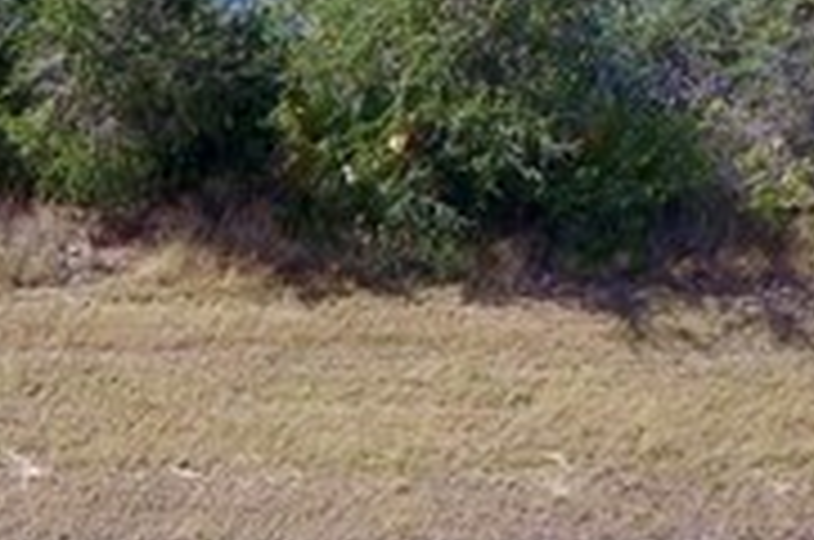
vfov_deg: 9.8
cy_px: 1426
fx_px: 2663
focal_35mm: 118
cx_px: -953
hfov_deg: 13.9
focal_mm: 3.61
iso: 100
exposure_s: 1/629
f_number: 2.8
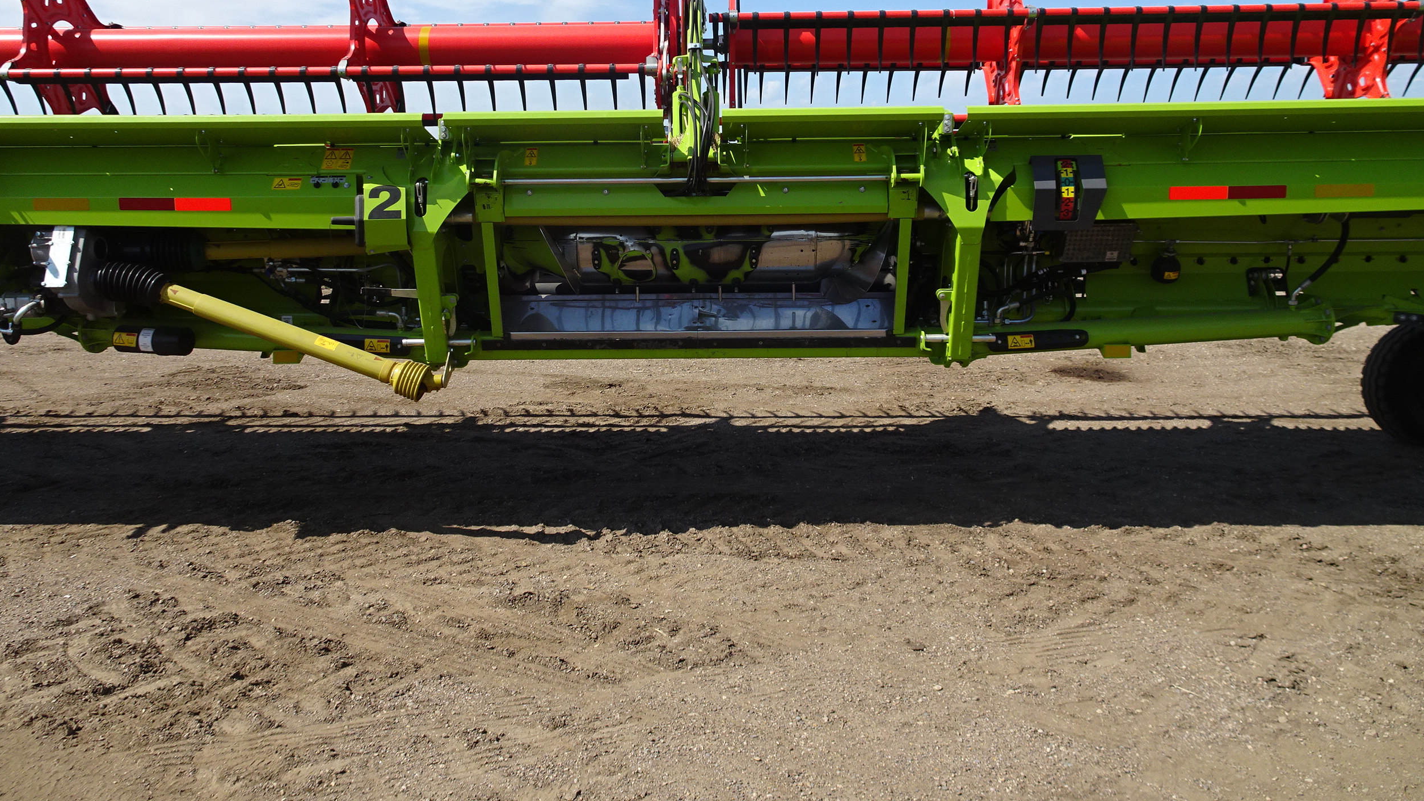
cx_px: 705
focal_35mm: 27
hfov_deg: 69.9
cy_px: 286
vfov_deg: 42.5
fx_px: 1020
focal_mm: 4.1
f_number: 3.5
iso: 80
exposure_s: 1/800
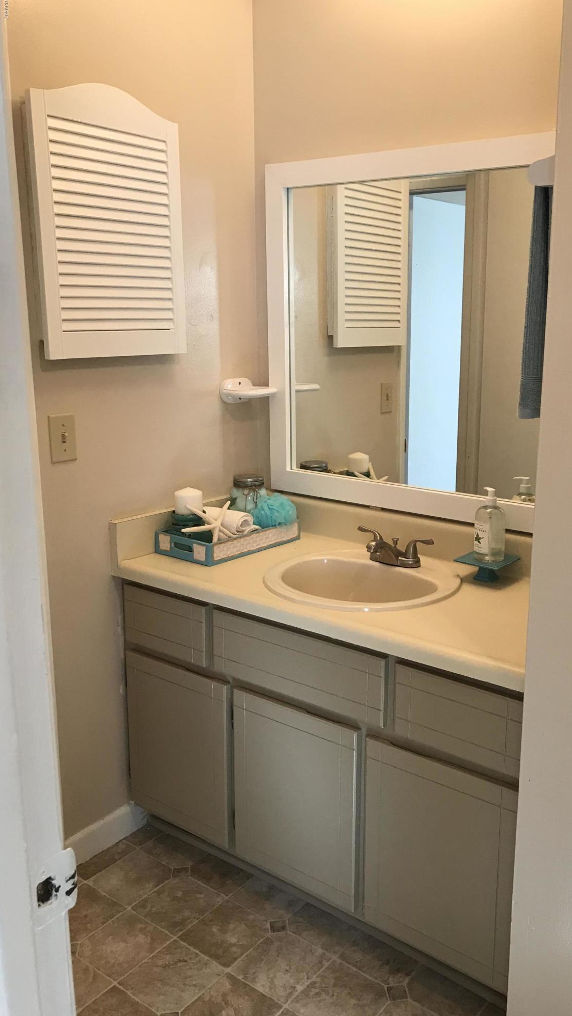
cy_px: 507
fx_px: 836
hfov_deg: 37.5
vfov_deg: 62.6
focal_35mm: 31
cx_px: 369
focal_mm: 3.99
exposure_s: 1/30
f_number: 1.8
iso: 25
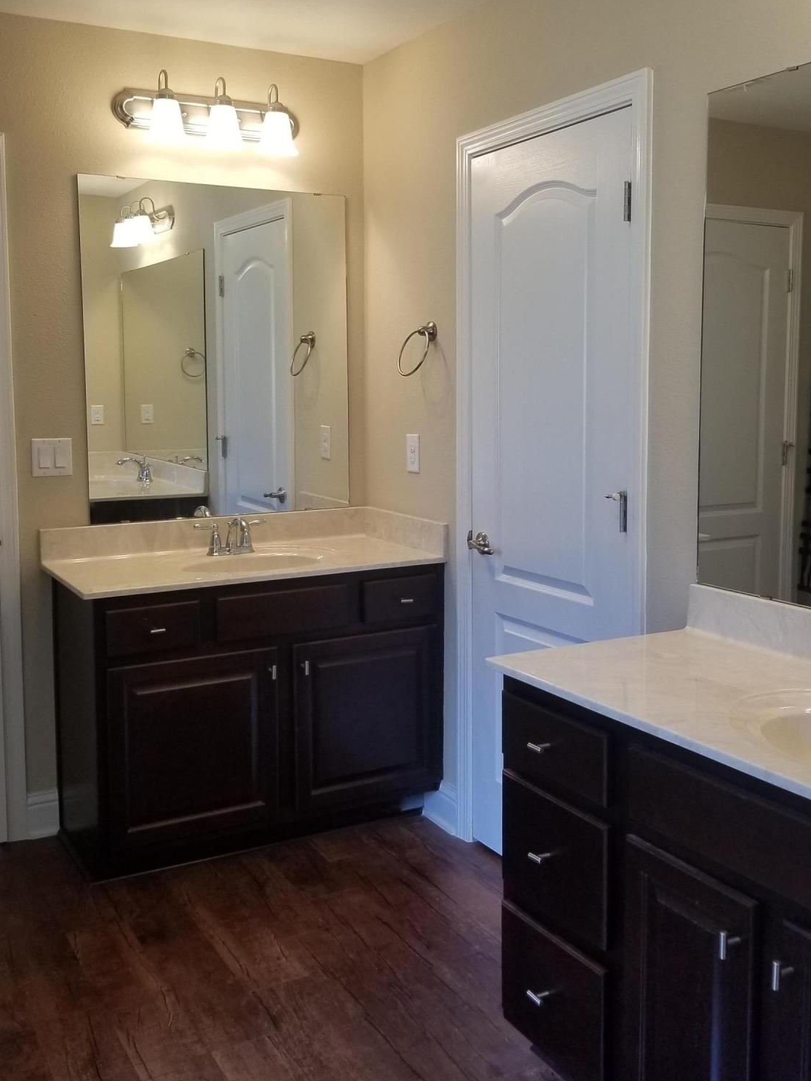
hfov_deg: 40.6
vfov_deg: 52.4
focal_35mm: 35
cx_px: 444
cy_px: 456
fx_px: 1094
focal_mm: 4.3
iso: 100
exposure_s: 1/60
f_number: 1.7
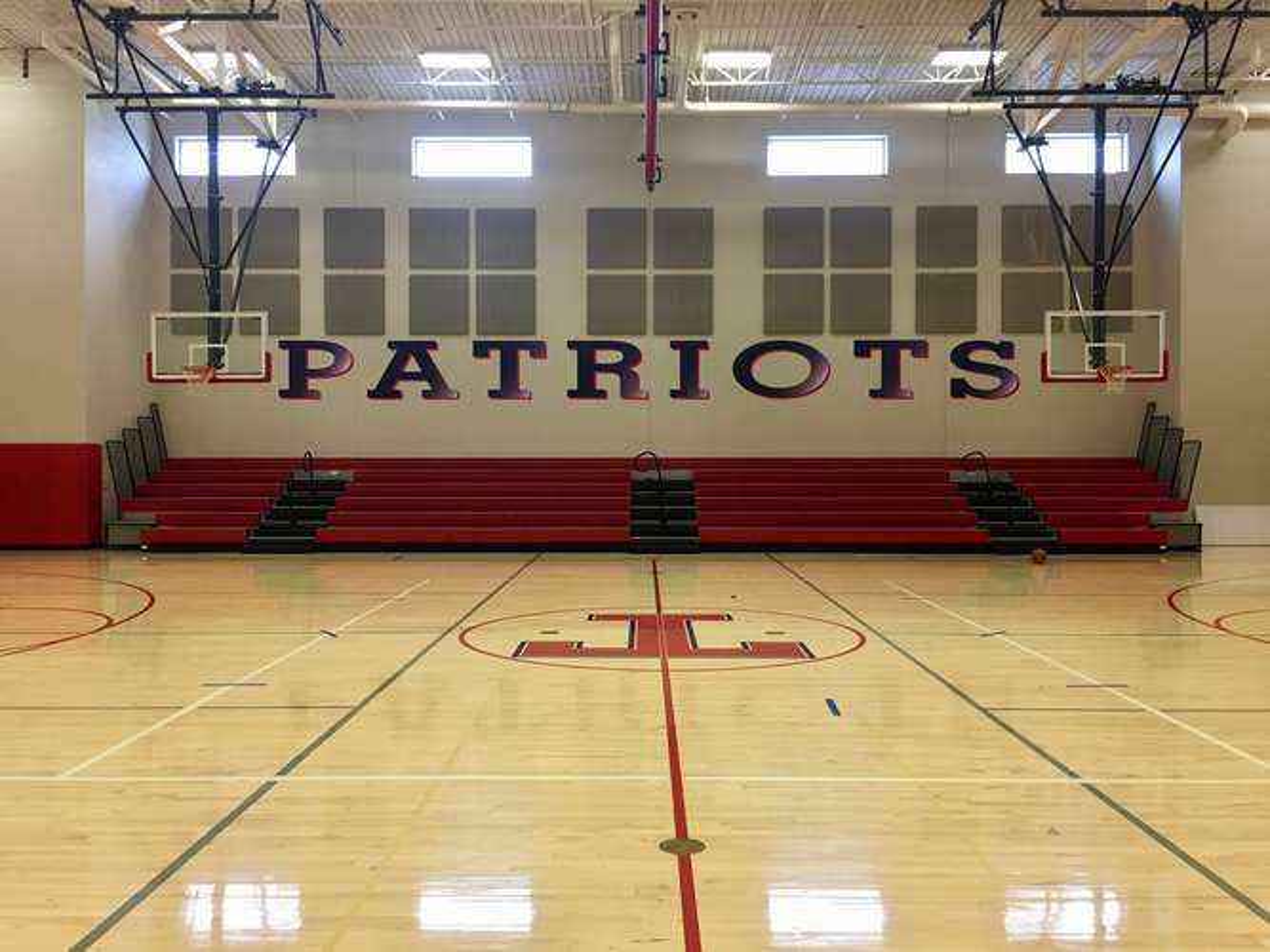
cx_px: 635
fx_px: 1064
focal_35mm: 29
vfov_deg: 48.2
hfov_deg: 61.7
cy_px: 476
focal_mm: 4.15
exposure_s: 1/30
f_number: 2.2
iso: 32
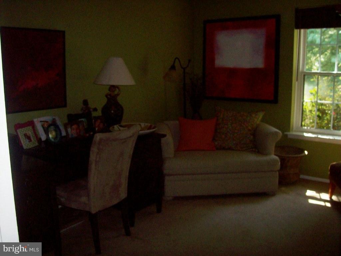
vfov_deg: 39.7
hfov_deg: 51.4
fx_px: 355
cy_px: 128
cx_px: 170
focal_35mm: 36
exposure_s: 1/64
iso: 80
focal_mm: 6
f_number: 2.7
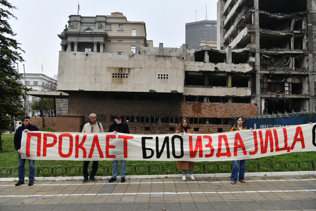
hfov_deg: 58.7
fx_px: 281
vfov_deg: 41.1
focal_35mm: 32
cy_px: 106
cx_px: 158
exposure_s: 1/1000
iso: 800
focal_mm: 32
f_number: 6.3
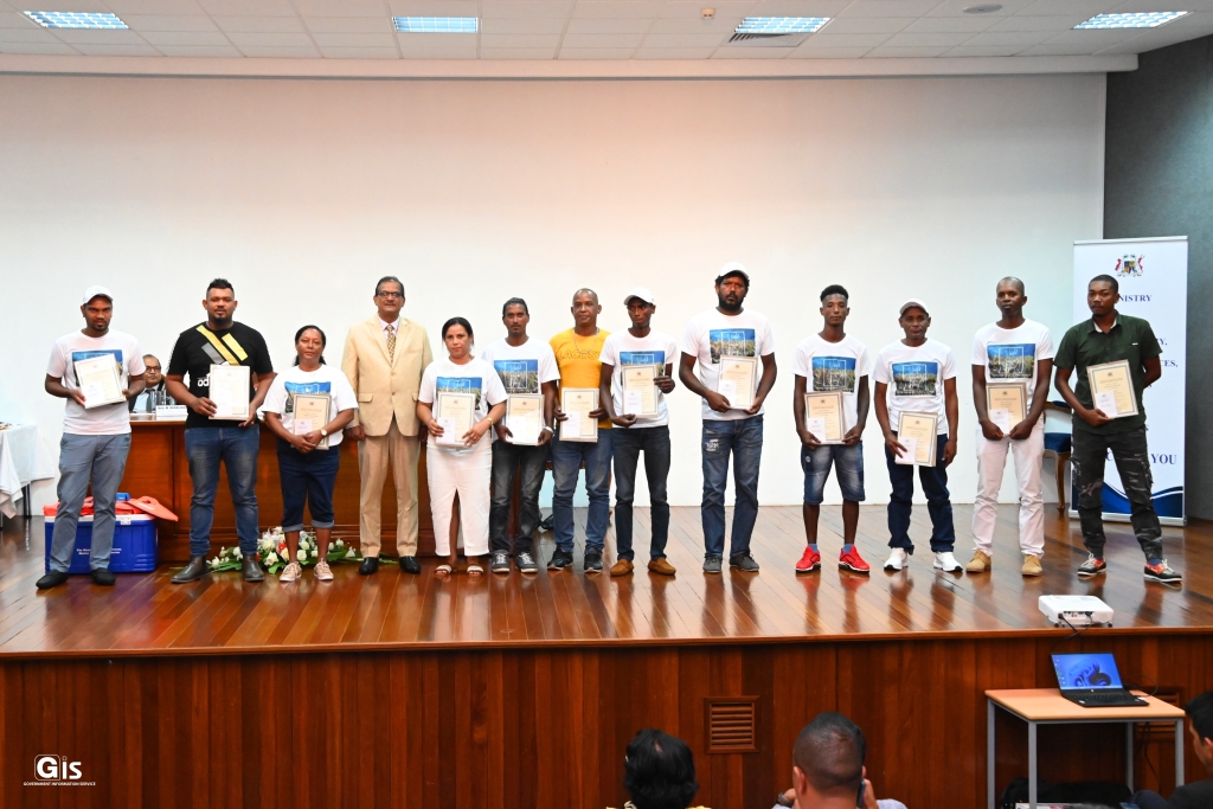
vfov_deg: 29.9
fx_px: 1516
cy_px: 404
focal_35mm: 45
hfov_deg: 43.6
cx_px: 606
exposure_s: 1/100
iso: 10000
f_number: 8
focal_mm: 45
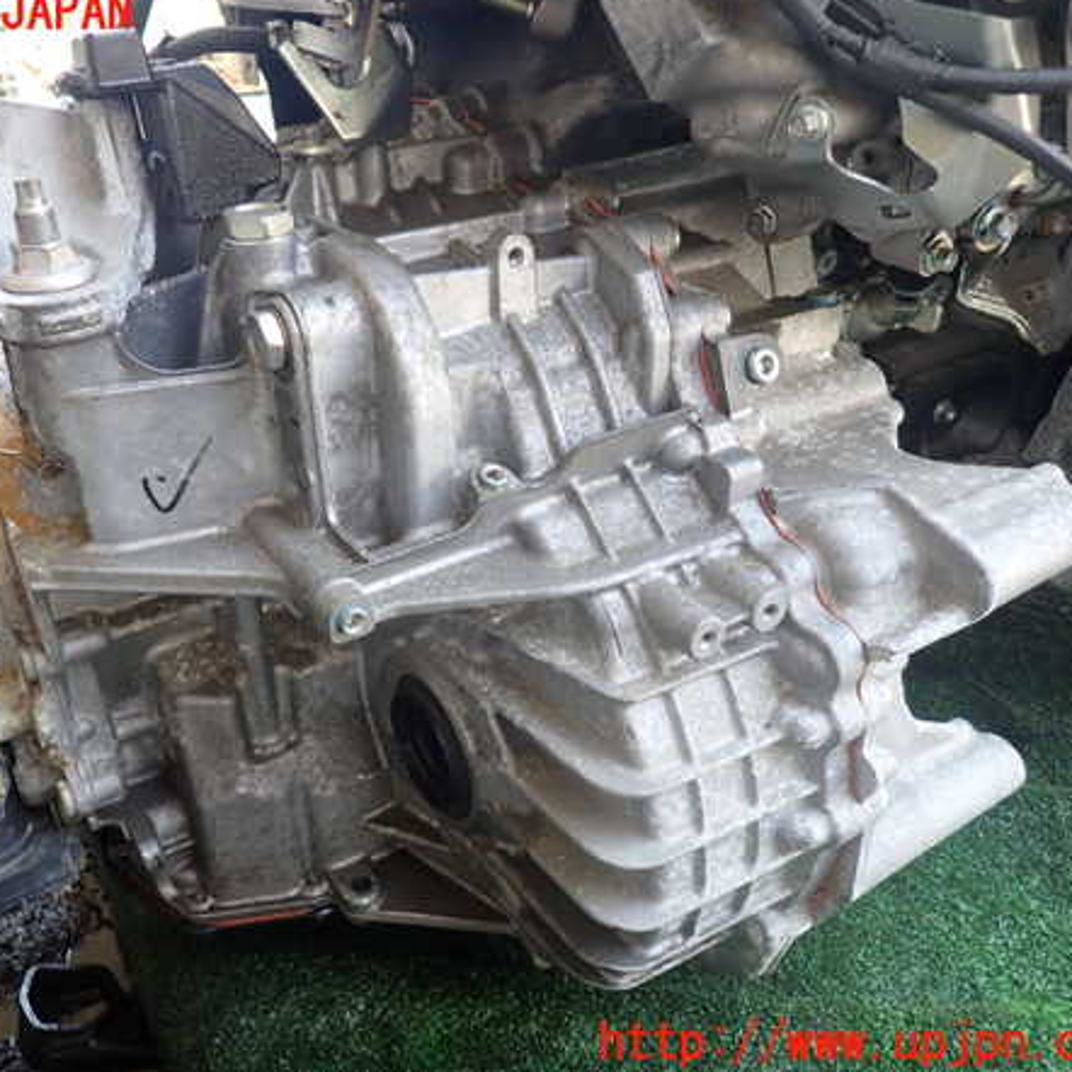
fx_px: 1051
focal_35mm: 30
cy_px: 529
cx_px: 420
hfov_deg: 53.6
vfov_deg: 54.0
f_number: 2
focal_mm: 4.5
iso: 100
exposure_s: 1/80
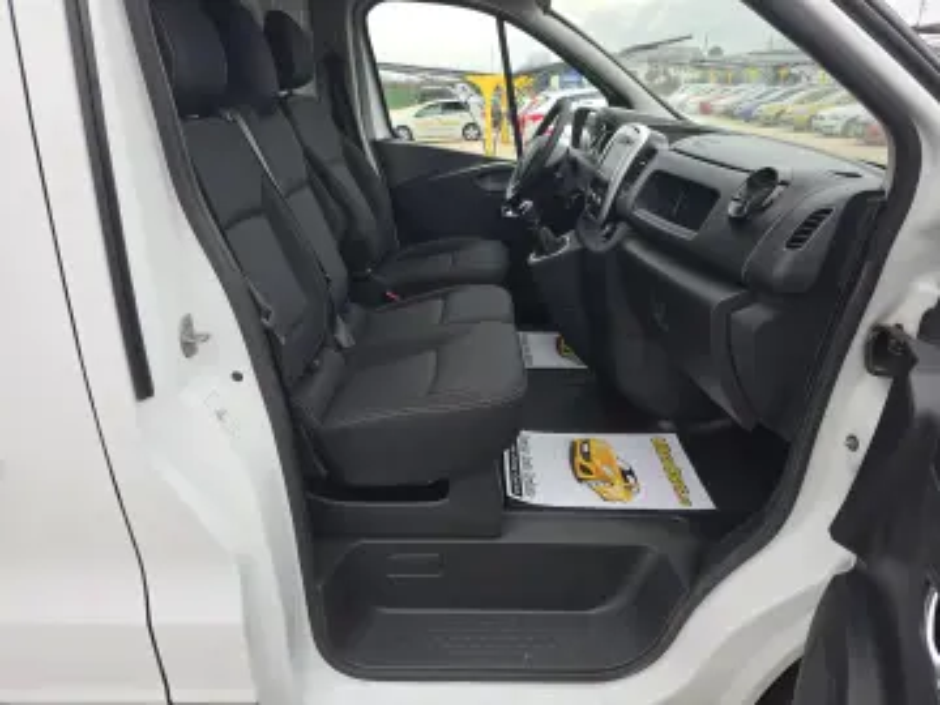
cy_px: 352
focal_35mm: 23
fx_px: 625
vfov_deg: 58.9
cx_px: 470
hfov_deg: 73.9
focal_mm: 6.25
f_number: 1.7
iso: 64
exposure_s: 1/180
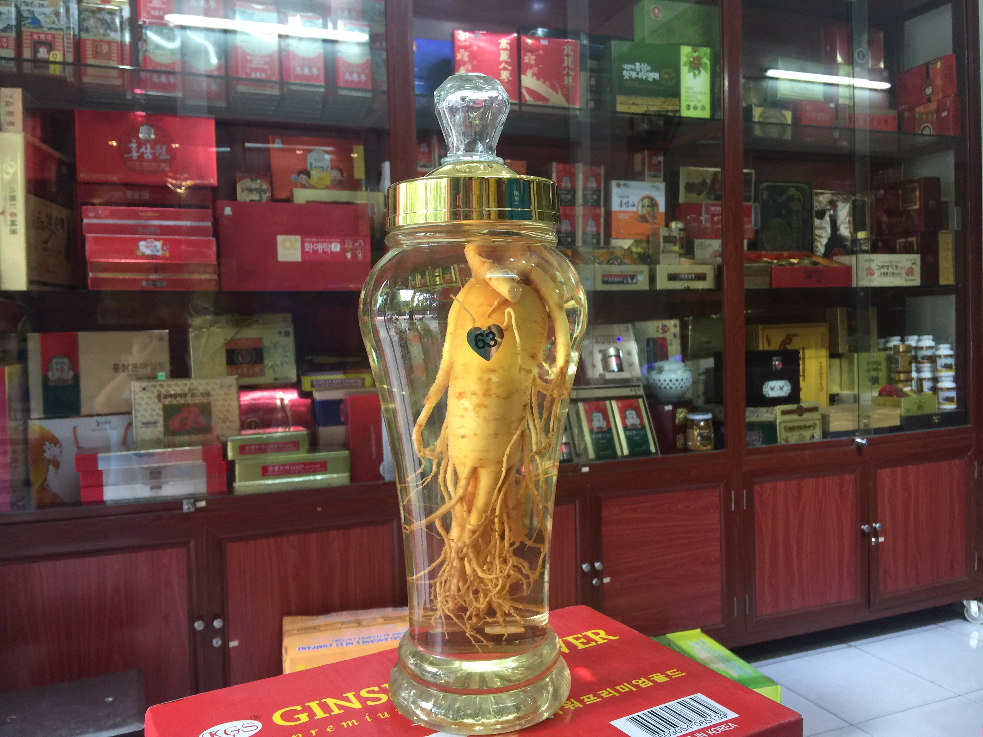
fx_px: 824
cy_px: 368
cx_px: 492
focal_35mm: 29
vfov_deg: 48.2
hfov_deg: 61.7
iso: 64
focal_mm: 4.15
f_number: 2.2
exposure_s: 1/17
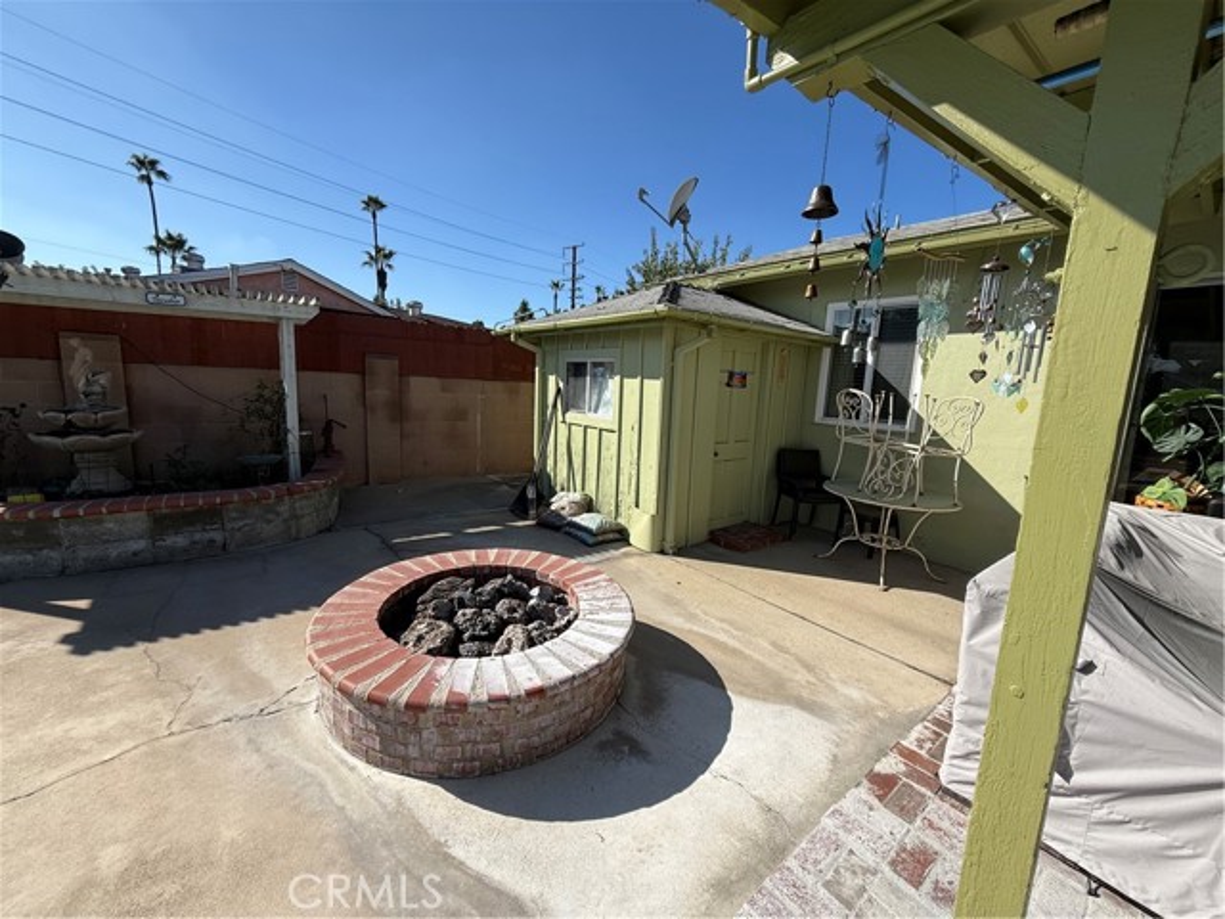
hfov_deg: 102.1
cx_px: 612
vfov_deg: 85.7
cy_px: 460
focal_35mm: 14
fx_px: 495
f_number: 2.2
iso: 50
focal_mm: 2.22
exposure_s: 1/1656
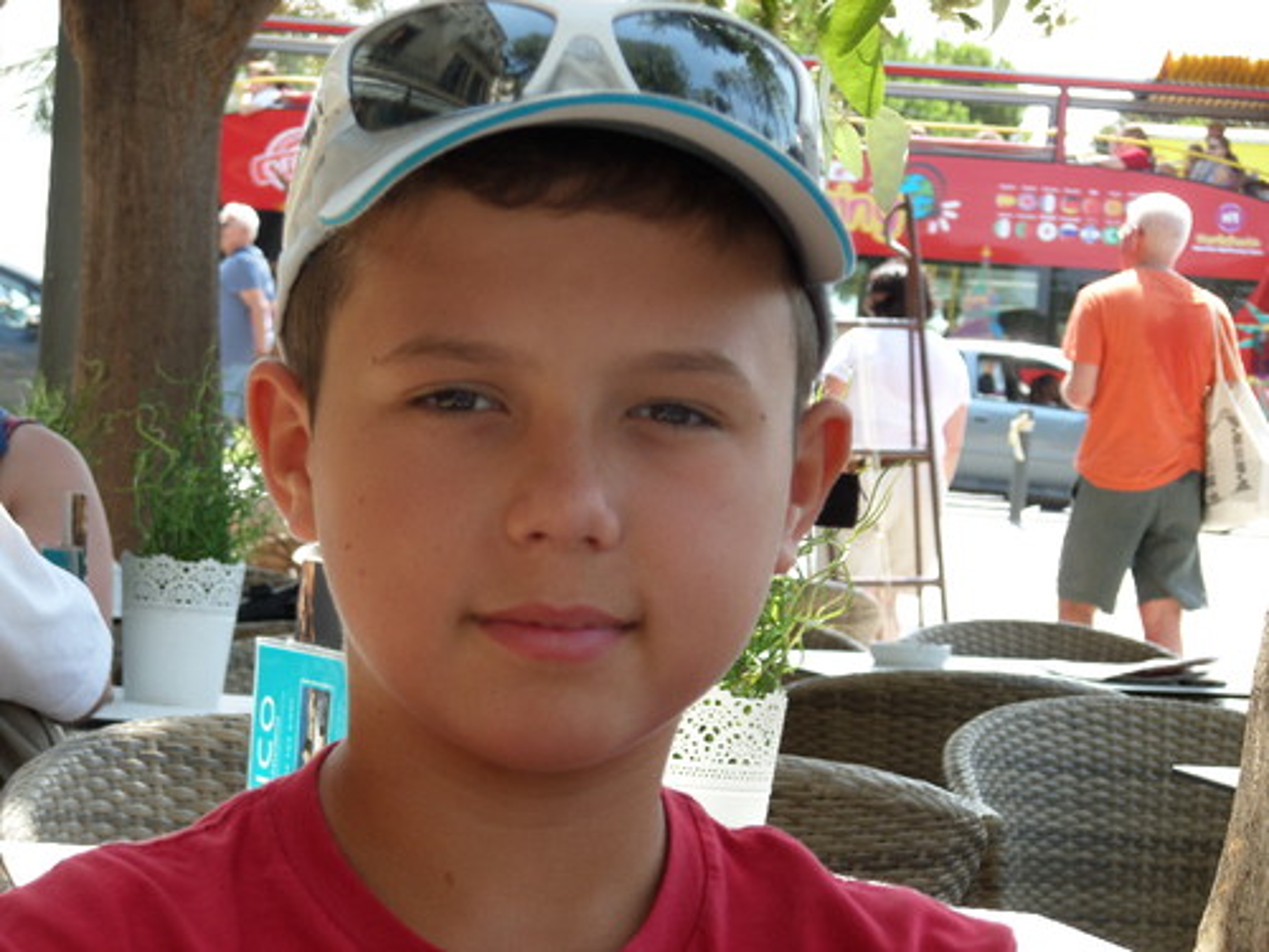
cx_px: 634
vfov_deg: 11.1
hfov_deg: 14.7
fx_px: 4912
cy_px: 476
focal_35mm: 134
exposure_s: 1/90
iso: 80
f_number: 5.8
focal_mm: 24.1
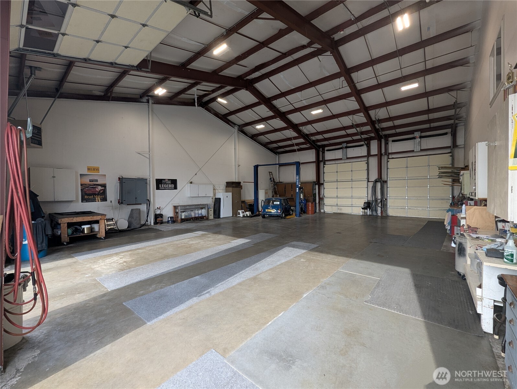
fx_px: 194
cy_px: 194
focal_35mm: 13
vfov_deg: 90.0
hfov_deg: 106.1
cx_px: 258
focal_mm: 1.95
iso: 52
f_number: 2.2
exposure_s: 1/120
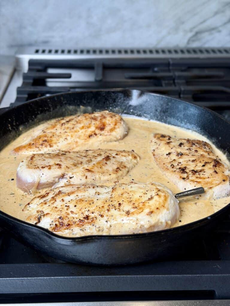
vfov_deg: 39.7
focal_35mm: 48
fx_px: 425
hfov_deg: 30.3
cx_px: 115
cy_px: 153
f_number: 1.78
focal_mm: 6.76
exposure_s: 1/121
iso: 50
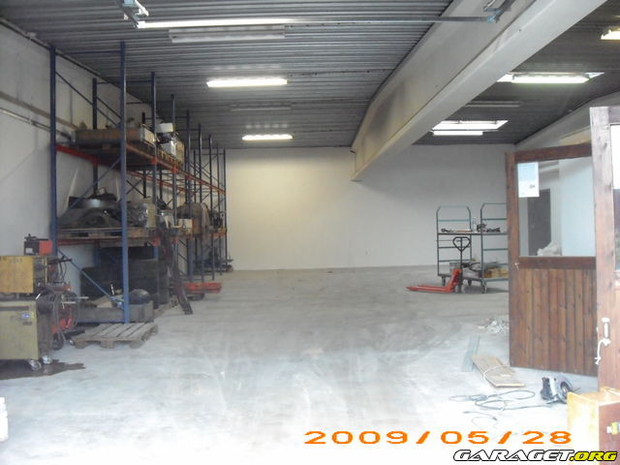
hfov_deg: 50.1
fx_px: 663
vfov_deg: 38.7
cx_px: 310
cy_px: 232
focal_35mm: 37
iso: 800
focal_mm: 6.2
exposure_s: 1/50
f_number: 2.7
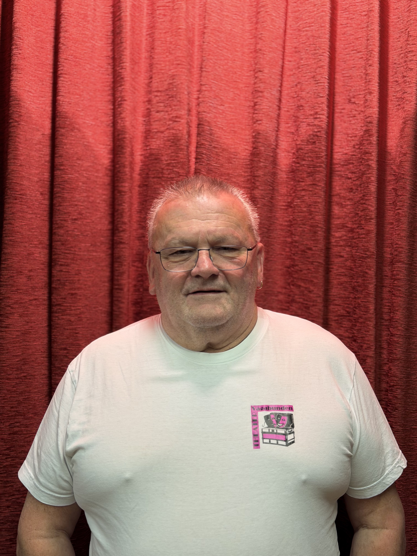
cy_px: 278
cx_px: 208
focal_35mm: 48
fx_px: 771
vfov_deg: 39.7
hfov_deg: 30.3
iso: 125
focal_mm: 6.76
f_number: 1.78
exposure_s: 1/50
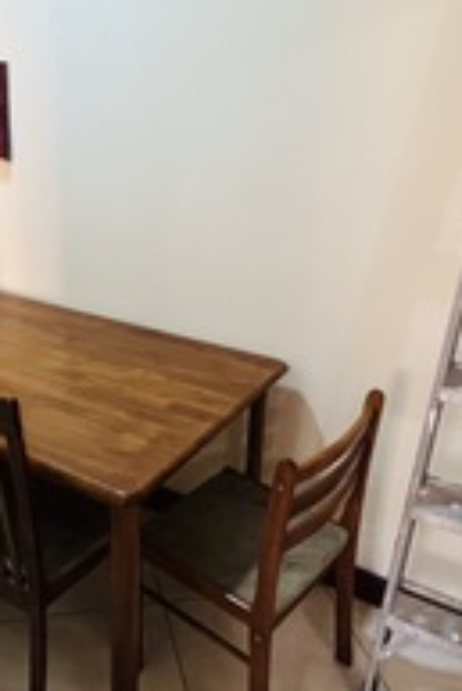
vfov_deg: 58.2
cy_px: 277
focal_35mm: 32
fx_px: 615
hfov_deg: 40.3
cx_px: 127
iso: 250
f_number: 1.8
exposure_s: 1/50
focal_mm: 1.57
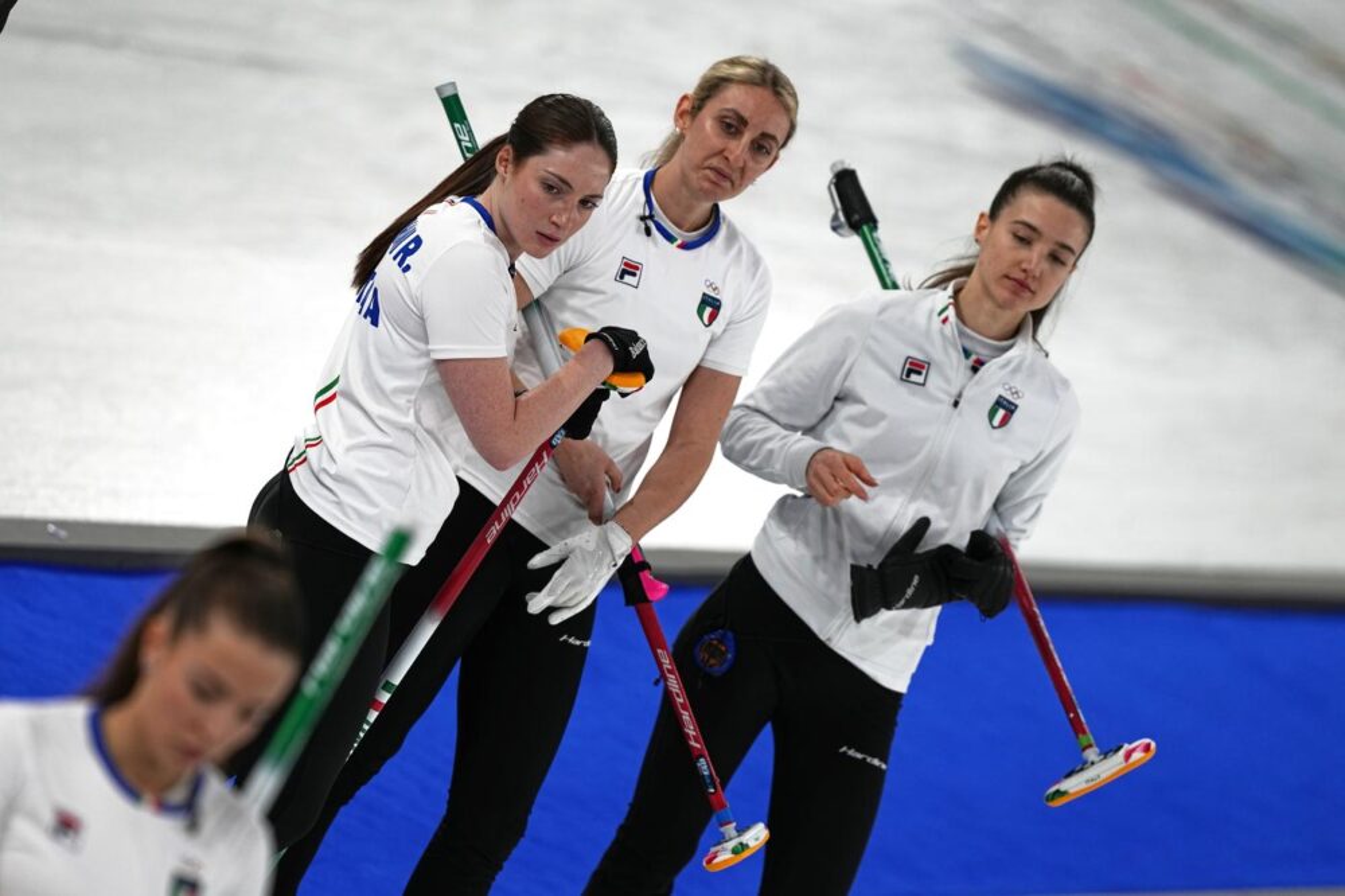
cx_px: 672
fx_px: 14939
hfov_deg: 5.2
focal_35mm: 400
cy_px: 448
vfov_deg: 3.4
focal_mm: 400
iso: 800
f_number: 4.5
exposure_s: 1/1600
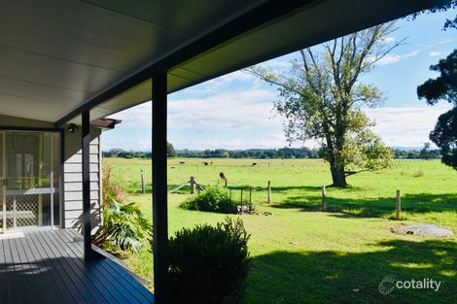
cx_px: 228
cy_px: 152
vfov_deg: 47.9
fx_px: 343
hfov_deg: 67.4
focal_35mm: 27
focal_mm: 18
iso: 200
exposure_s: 1/400
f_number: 10
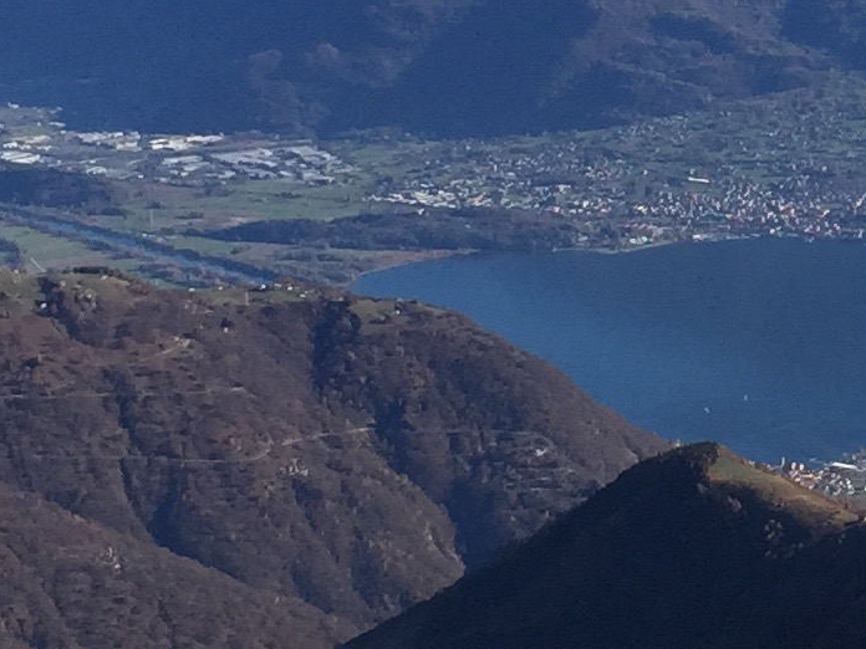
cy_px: 180
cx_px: 1022
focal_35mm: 136
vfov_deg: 10.9
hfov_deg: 14.1
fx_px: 3402
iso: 32
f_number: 2.2
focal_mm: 4.15
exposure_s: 1/2083
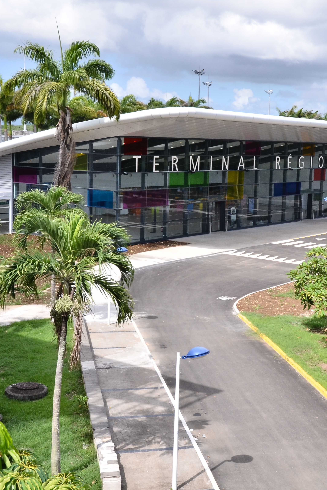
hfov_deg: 24.5
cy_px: 242
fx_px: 749
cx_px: 206
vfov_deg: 36.2
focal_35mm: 55
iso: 400
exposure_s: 1/160
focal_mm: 24
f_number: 14
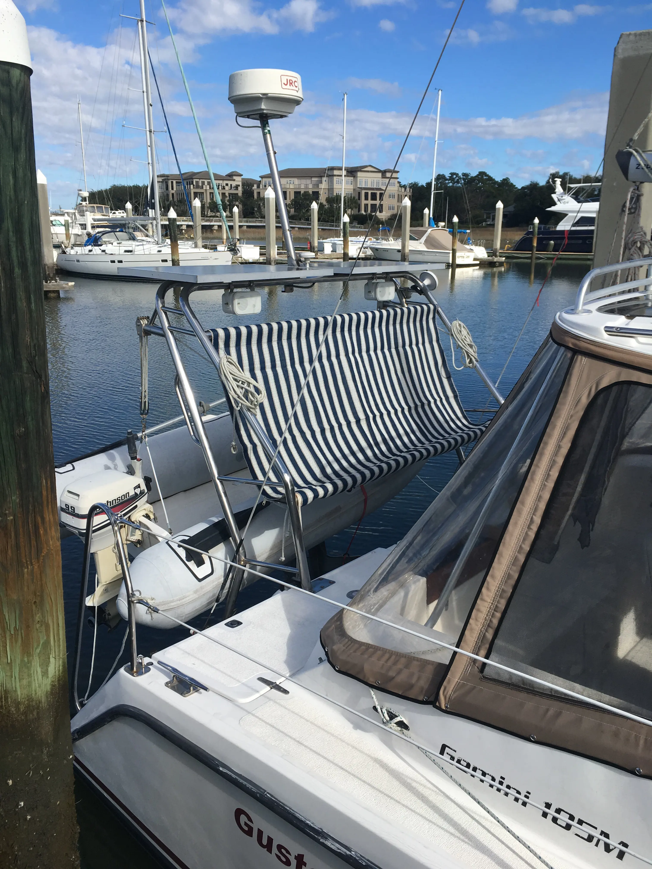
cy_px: 434
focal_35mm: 29
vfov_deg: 61.7
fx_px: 728
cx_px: 326
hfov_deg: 48.2
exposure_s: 1/1637
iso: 25
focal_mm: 4.15
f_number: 2.2
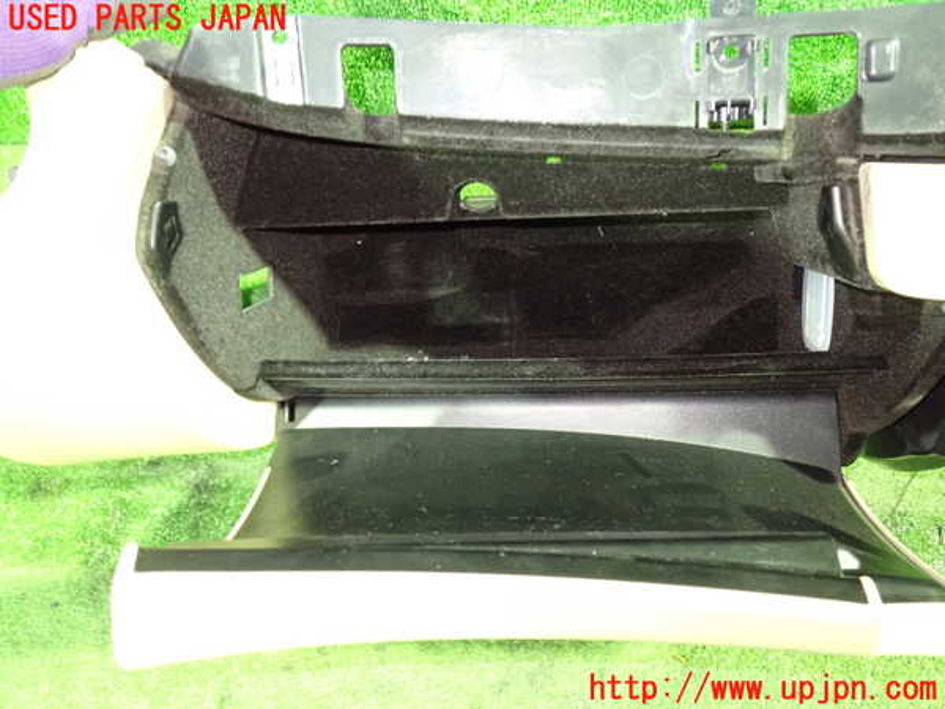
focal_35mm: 30
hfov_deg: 60.0
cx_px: 472
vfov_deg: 46.8
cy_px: 354
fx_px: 819
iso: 1250
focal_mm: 5.4
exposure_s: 1/8
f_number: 2.3
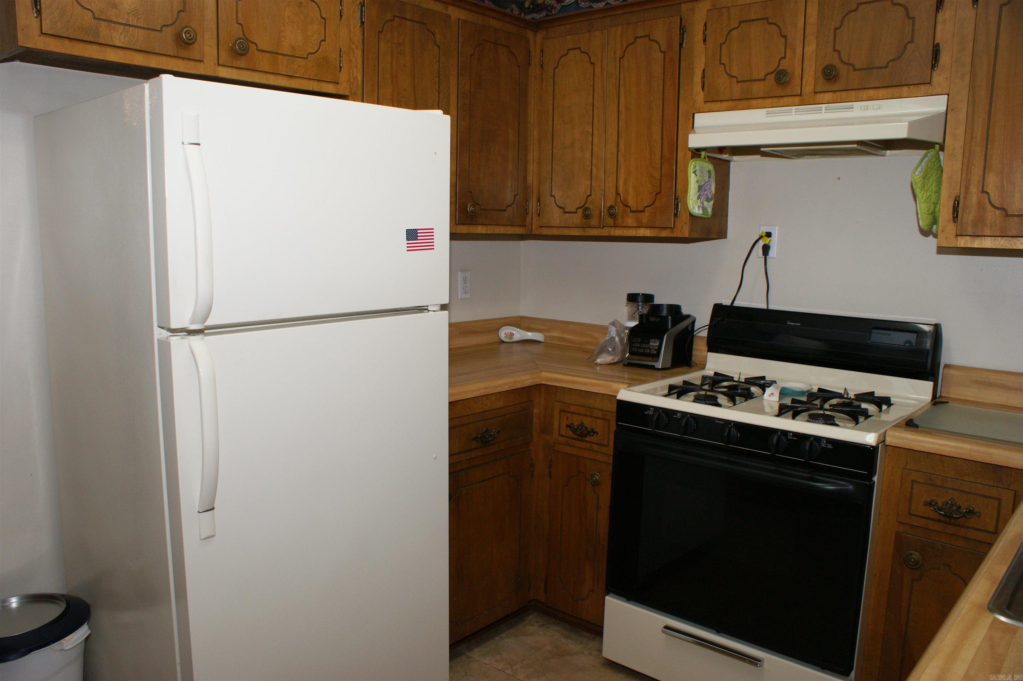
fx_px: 767
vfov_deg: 47.9
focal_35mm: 27
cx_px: 512
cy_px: 340
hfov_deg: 67.4
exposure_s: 1/60
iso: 200
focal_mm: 18
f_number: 5
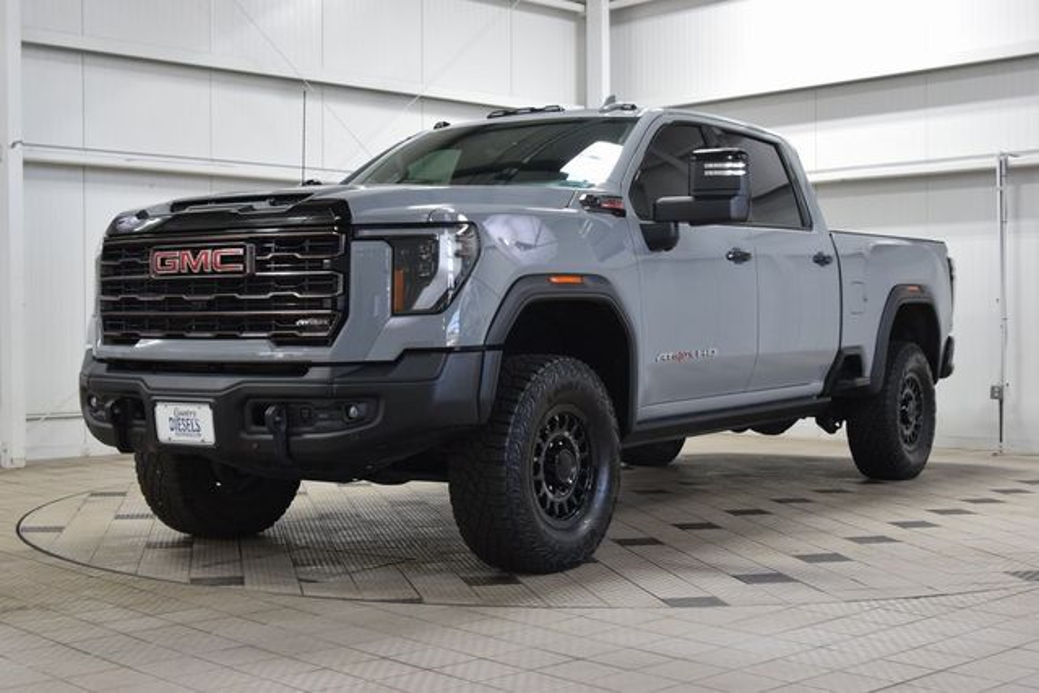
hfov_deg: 38.9
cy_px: 346
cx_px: 520
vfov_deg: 26.5
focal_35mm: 51
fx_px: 1472
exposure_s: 1/60
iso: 1600
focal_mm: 34
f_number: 5.6
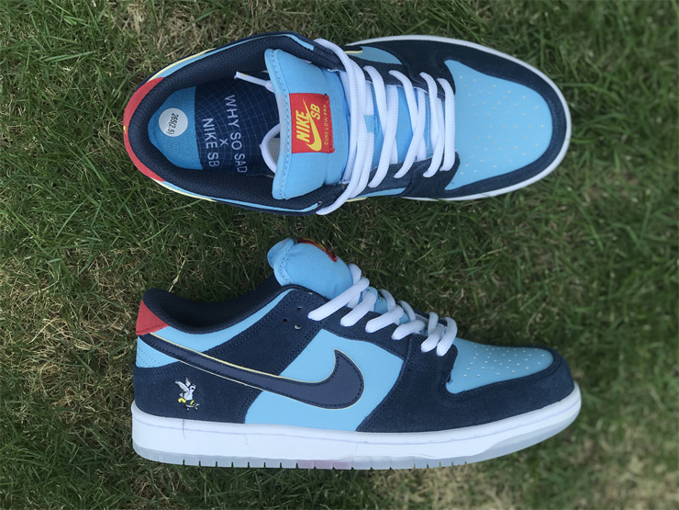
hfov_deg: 33.8
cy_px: 255
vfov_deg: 25.7
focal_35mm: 57
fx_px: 1118
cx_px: 340
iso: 20
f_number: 2.8
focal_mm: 6.6
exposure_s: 1/386
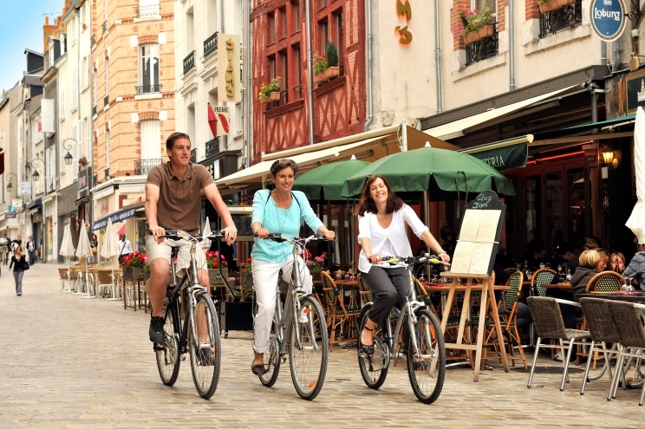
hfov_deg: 28.5
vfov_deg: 19.2
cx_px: 325
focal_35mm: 71
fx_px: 1271
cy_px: 228
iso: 640
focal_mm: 66
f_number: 5.6
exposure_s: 1/160
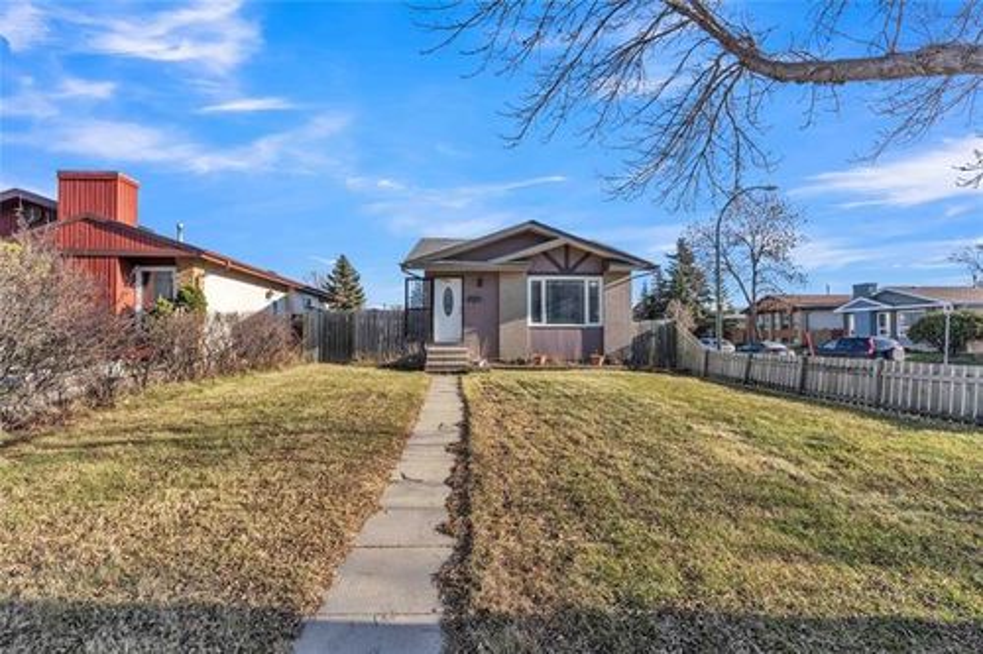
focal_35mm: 16
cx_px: 492
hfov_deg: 96.8
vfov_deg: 73.7
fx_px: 437
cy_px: 327
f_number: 11
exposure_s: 1/400
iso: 400
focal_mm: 16
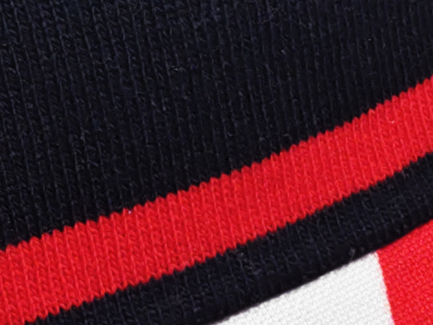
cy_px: 212
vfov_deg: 12.9
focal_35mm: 115
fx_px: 1438
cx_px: -42
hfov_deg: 16.6
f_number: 2.2
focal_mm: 2.59
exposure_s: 1/60
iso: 71
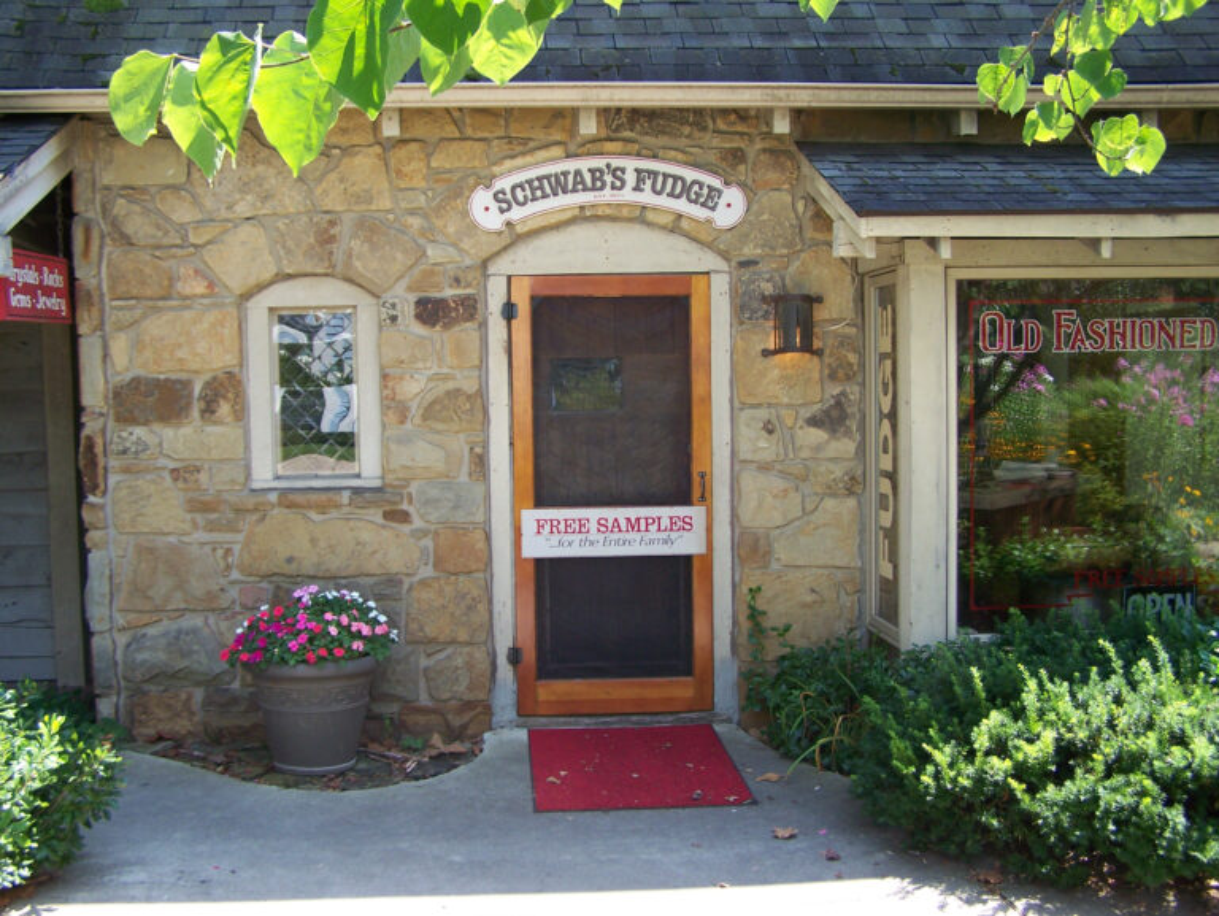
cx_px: 610
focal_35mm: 38
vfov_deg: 37.8
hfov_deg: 48.9
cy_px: 458
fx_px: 1339
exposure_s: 1/200
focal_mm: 6.3
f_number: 2.8
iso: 80
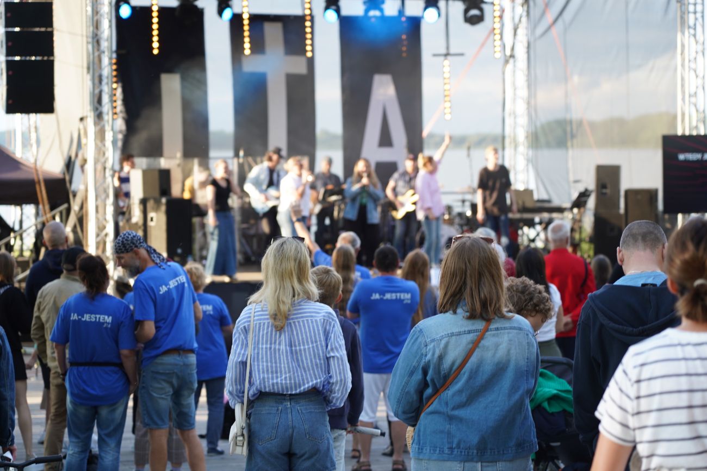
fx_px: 2062
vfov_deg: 13.0
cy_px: 236
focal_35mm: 105
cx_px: 354
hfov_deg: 19.5
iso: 250
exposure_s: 1/100
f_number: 4.5
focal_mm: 105
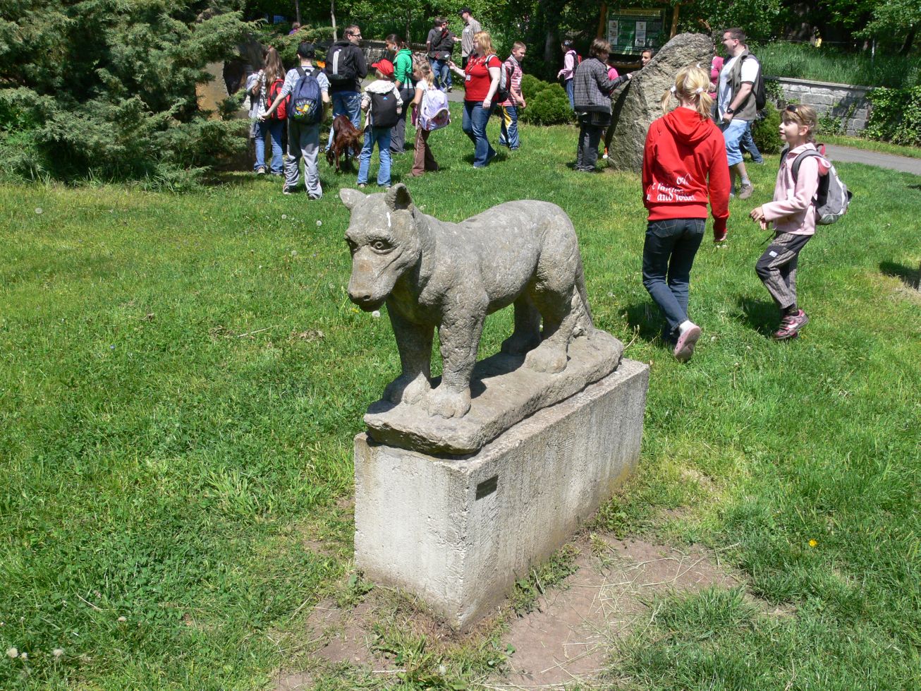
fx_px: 931
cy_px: 346
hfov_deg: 52.6
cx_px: 460
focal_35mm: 35
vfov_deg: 40.7
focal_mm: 7.4
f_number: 5.6
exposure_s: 1/400
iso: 100
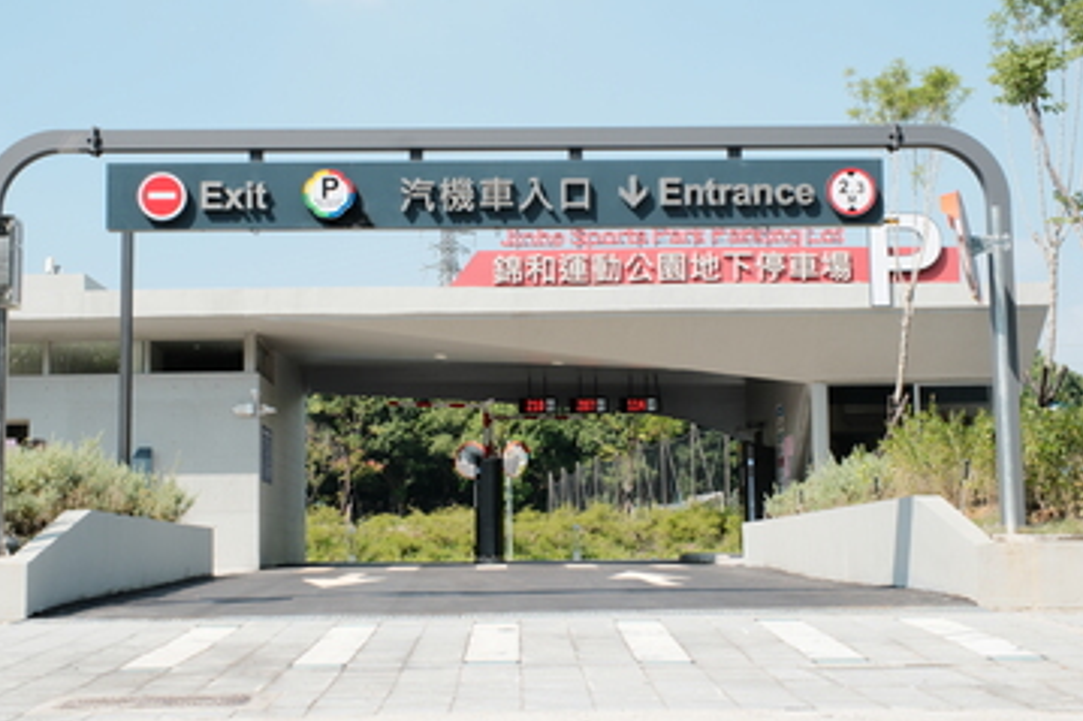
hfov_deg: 34.5
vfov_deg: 23.4
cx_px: 501
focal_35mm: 58
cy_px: 351
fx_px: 1744
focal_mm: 34.9
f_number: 11
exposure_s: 1/100
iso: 250
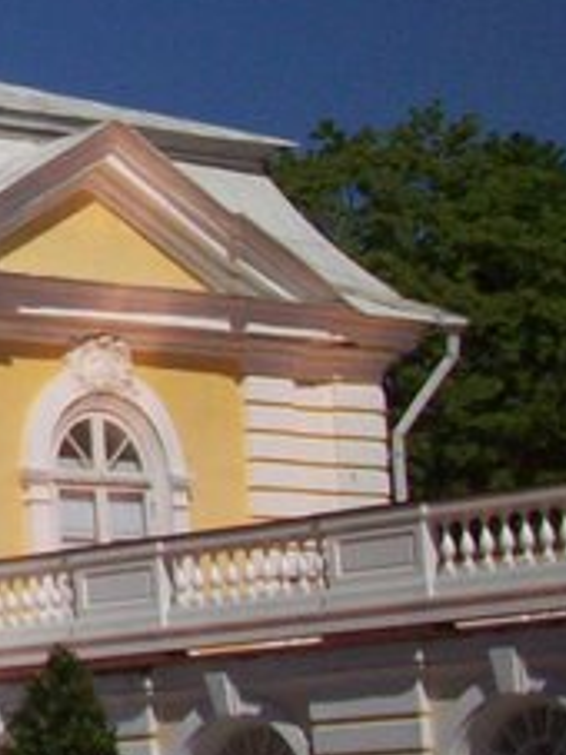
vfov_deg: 11.8
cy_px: 136
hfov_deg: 8.0
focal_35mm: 167
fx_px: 3644
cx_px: -919
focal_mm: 6.2
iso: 80
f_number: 5.6
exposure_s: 1/1351
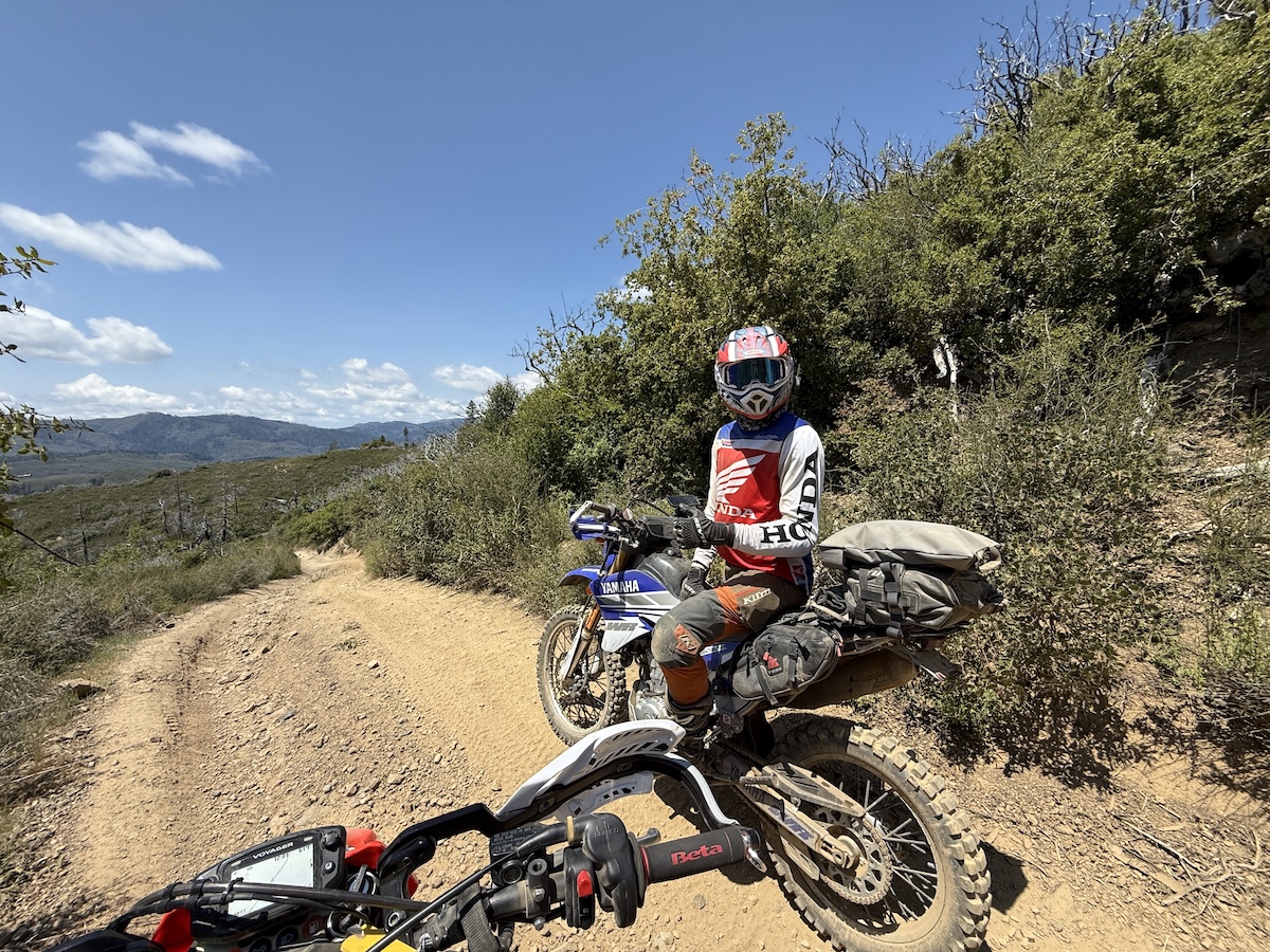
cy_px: 476
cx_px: 635
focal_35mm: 14
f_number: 2.2
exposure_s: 1/1656
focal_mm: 2.22
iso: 50
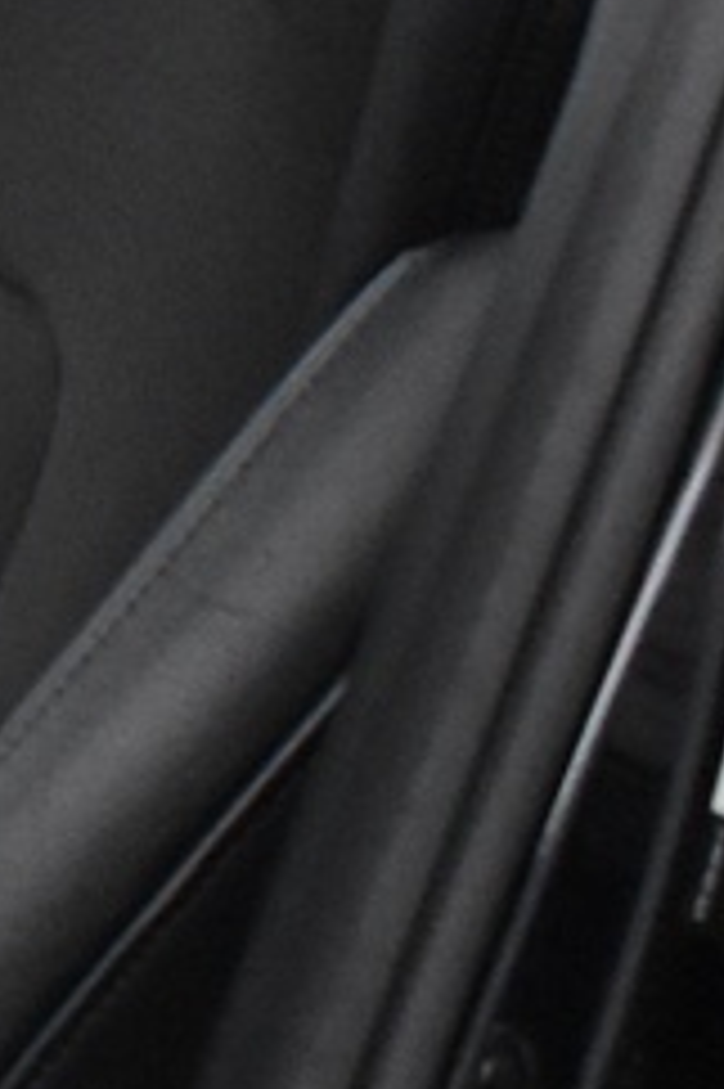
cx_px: -1725
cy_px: 126
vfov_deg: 11.3
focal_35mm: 181
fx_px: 5468
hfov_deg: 6.6
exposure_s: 1/60
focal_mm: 18
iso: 3200
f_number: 4
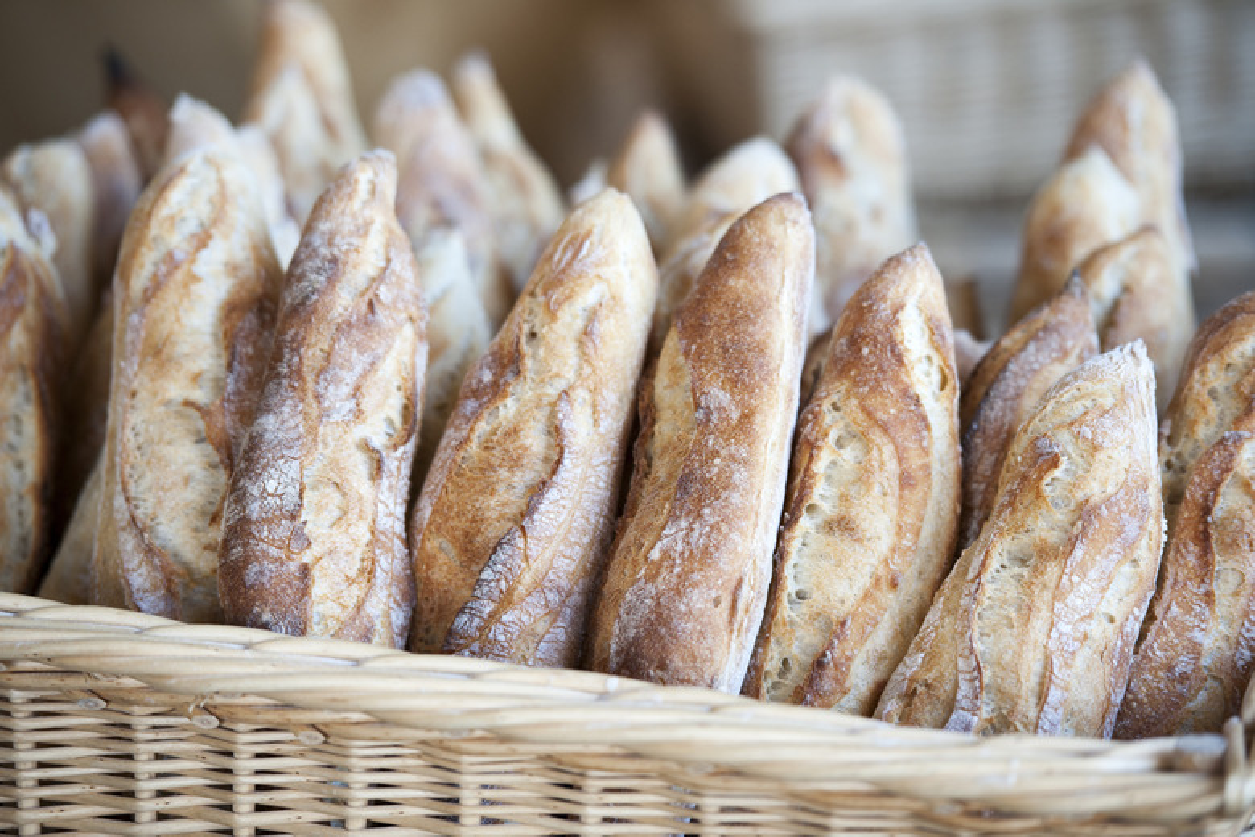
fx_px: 5752
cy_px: 418
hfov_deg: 12.5
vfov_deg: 8.3
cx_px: 628
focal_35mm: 165
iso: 220
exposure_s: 1/400
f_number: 2.8
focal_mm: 165
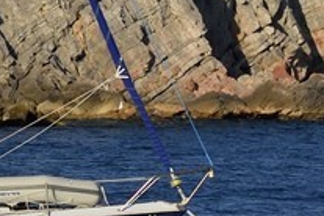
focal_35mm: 1120
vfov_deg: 1.2
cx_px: -779
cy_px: -236
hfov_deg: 1.8
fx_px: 10079
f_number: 10
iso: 200
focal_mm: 145
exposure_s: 1/500
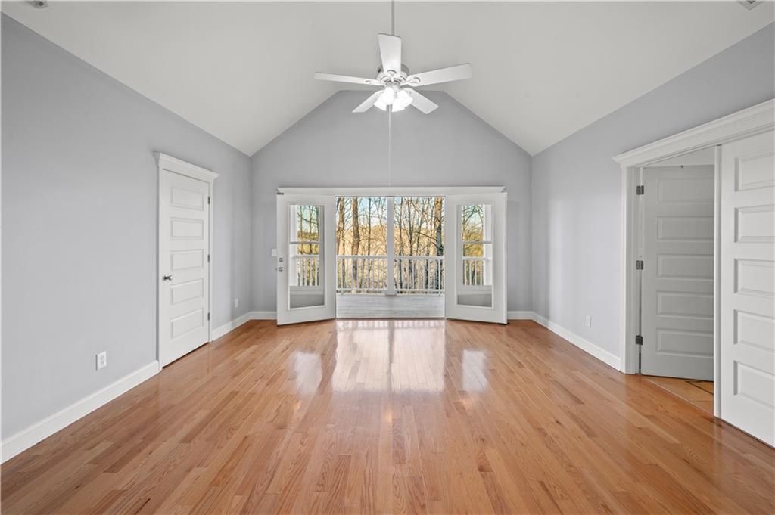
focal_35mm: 14
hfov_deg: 104.3
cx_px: 388
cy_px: 258
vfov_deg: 81.1
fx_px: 301
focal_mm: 14
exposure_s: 1/5
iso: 400
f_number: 11
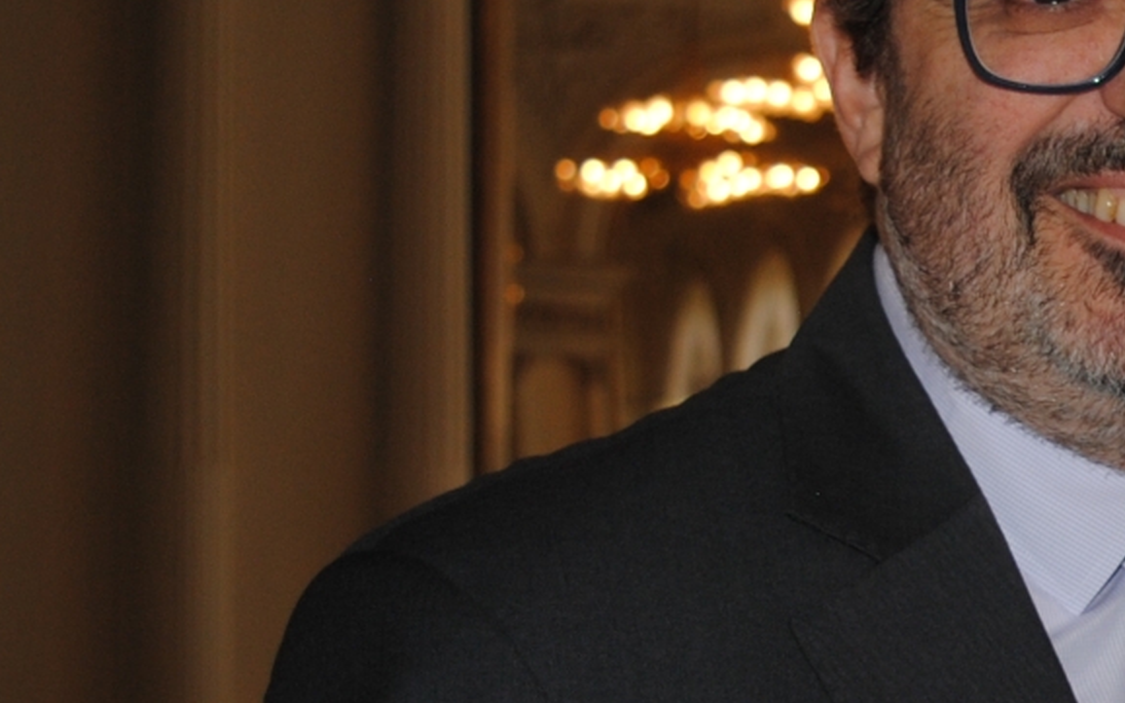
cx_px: 1489
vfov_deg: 10.7
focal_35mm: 122
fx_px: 3740
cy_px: 572
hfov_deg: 16.2
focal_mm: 24
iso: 200
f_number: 4
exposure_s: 1/60
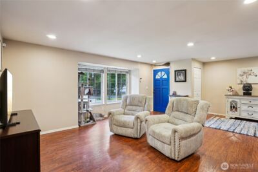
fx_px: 122
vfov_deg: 70.5
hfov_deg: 93.3
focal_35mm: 17
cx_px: 129
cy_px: 86
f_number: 8
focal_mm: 17
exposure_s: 1/8
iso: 400
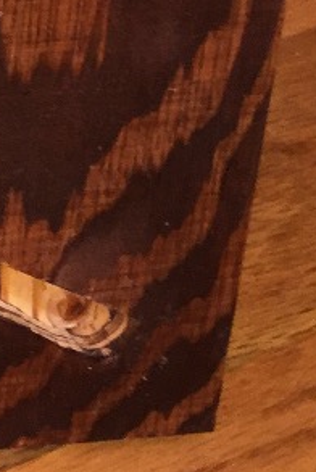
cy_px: -348
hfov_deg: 8.2
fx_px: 1944
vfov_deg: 12.7
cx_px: -566
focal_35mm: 148
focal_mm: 4.15
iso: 50
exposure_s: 1/24
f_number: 2.2
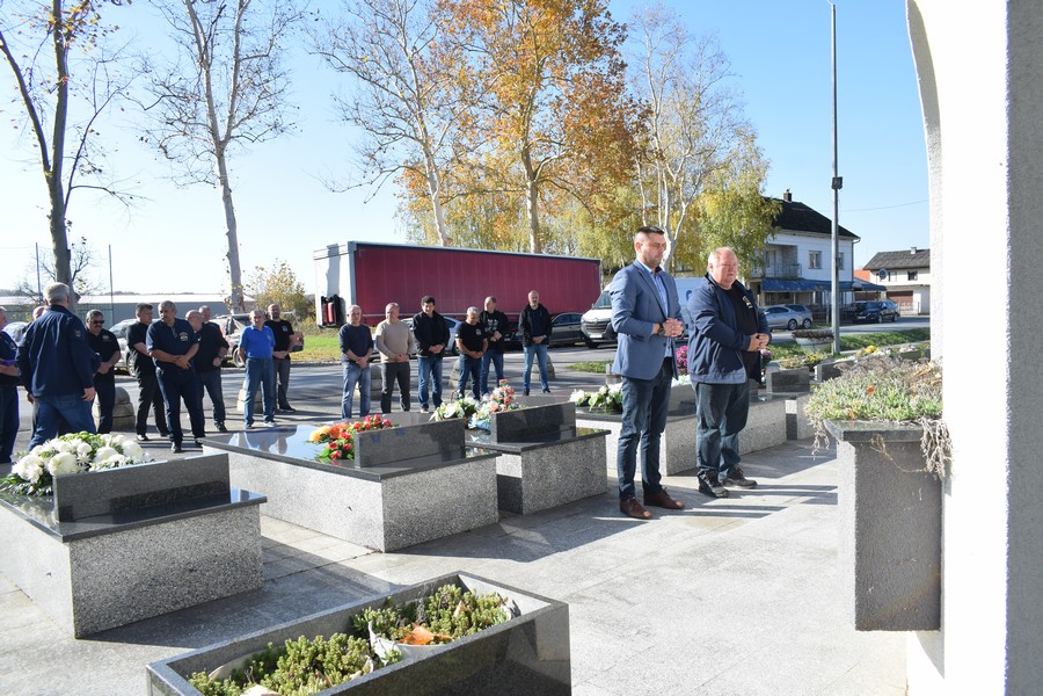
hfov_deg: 67.4
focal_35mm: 27
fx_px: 782
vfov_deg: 47.9
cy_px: 348
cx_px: 522
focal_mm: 18
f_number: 8
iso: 200
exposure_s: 1/250
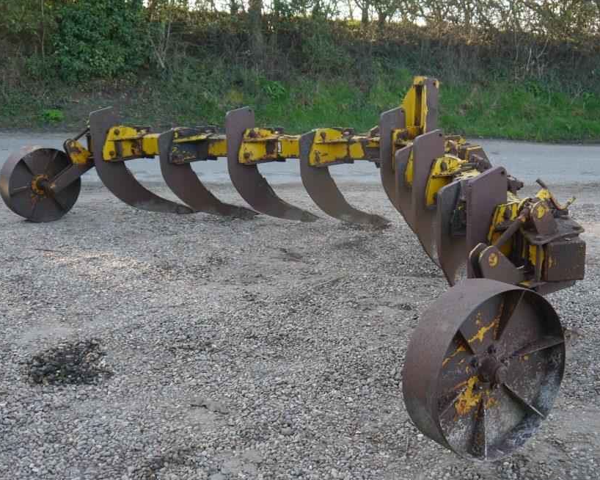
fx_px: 781
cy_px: 245
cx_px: 348
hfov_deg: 41.9
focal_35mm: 44
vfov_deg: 34.1
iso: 160
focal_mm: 18
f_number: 4
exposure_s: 1/60
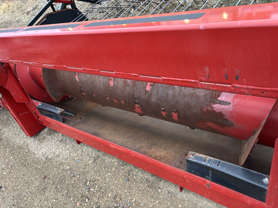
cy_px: 104
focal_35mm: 26
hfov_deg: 67.3
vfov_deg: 53.1
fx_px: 209
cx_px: 139
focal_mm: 5.96
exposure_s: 1/60
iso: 500
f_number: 1.6
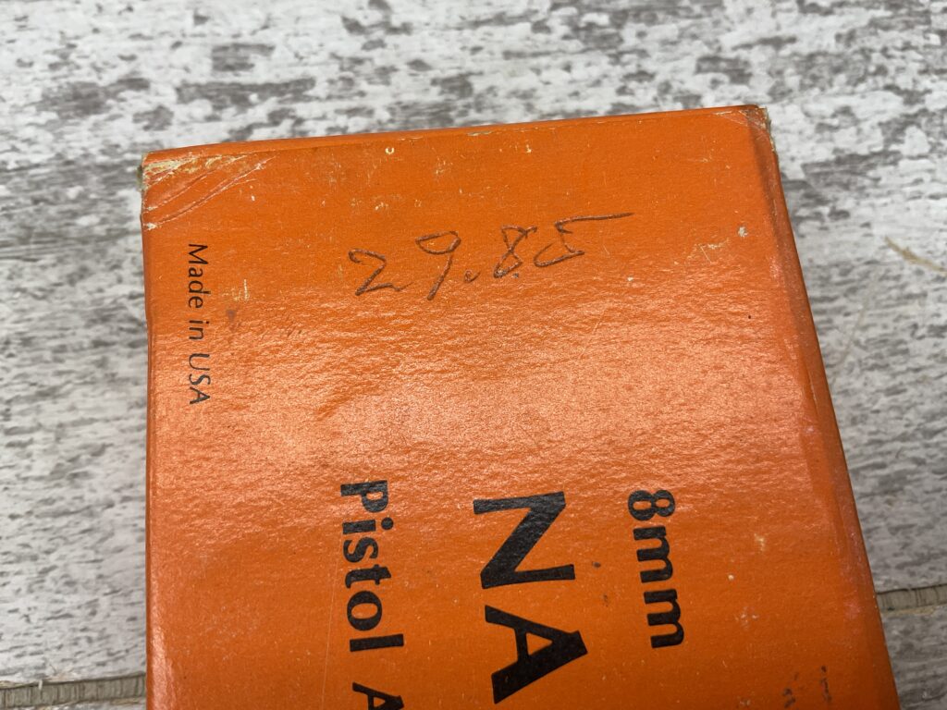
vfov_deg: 48.2
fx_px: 793
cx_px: 474
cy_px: 355
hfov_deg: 61.7
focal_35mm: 29
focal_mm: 3
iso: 16
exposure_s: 1/132
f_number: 1.8
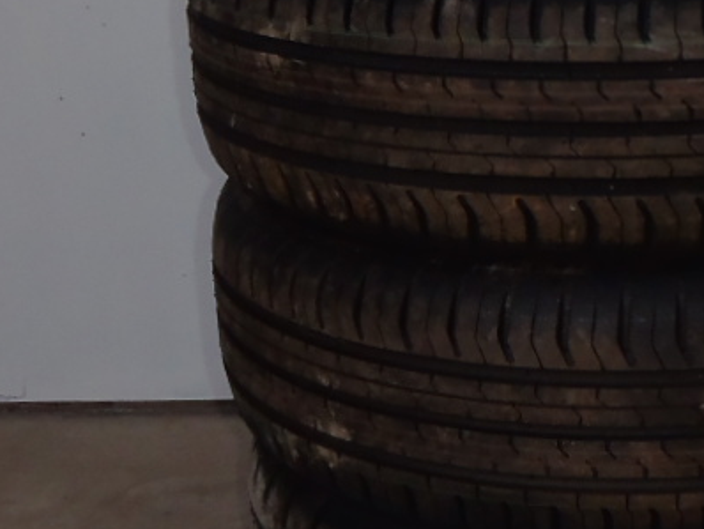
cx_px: 713
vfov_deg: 16.3
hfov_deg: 21.0
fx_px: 1831
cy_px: 129
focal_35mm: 90
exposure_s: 1/30
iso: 100
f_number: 3.9
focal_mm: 5
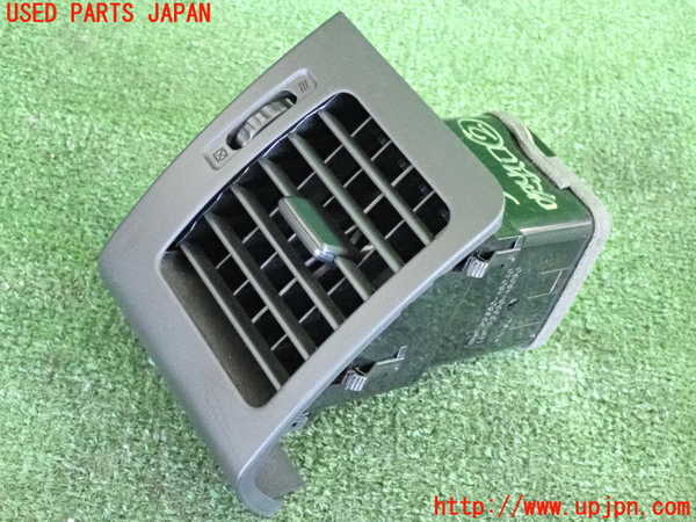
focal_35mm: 54
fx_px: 1086
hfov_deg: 35.5
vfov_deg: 27.0
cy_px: 261
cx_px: 348
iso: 4000
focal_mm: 9.65
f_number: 3.3
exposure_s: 1/125
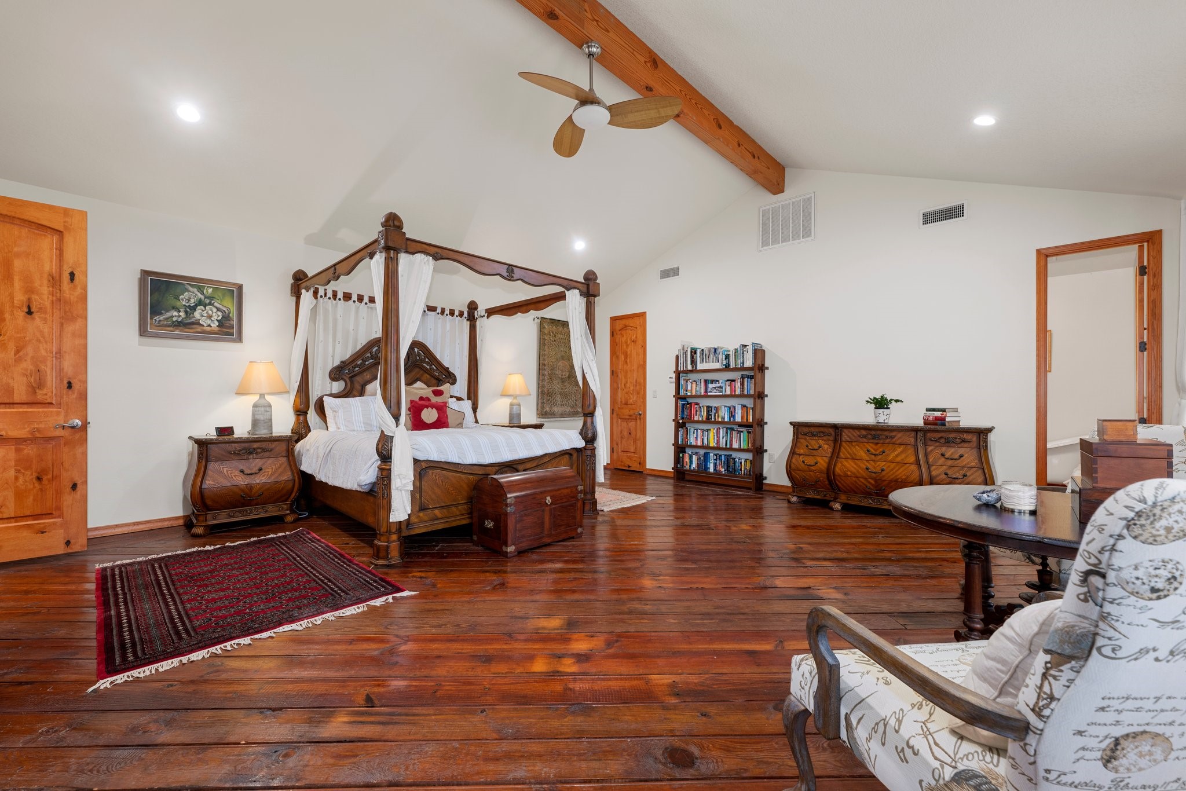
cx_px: 593
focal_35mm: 14
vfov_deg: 81.2
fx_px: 461
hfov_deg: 104.2
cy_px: 396
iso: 320
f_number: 7.1
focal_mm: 14
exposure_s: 1.3
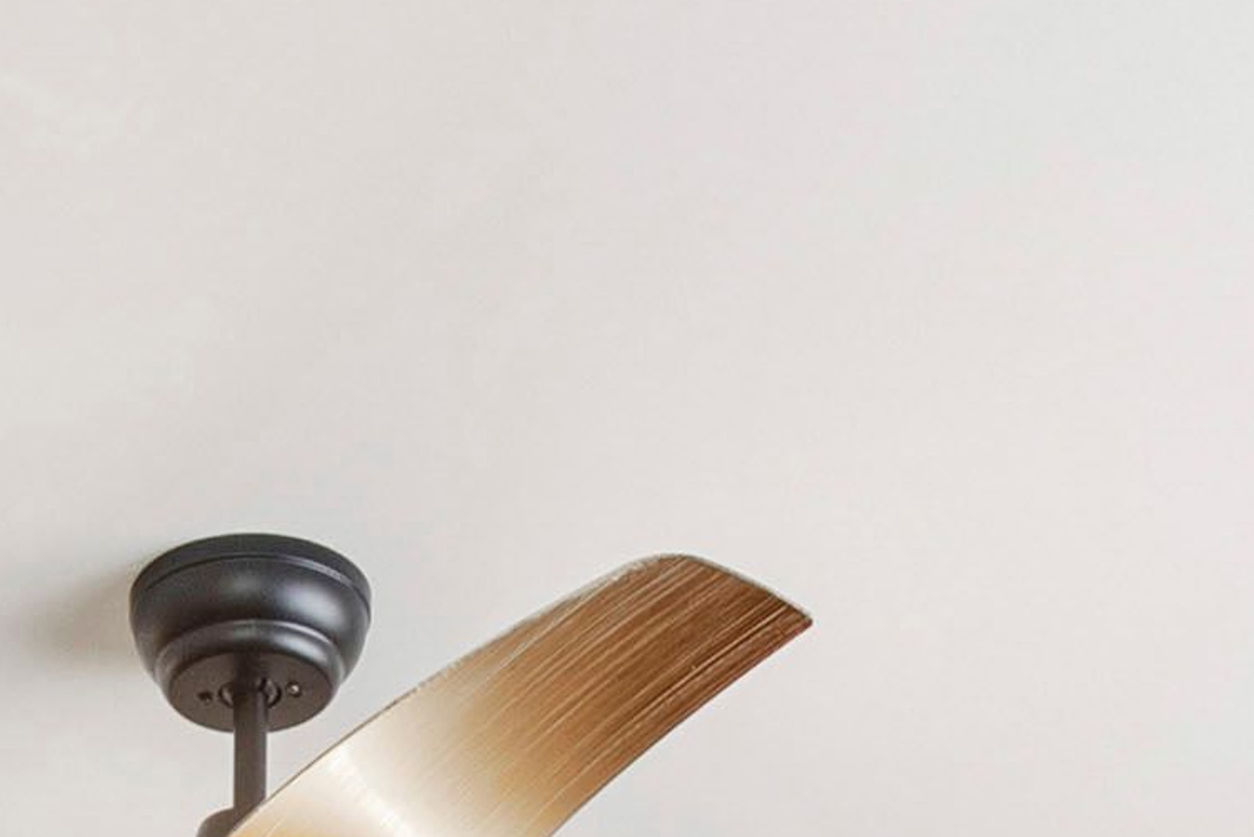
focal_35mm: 111
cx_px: 153
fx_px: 3868
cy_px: 2696
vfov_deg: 9.2
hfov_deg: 18.2
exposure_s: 1.3
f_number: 8
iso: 100
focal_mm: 10
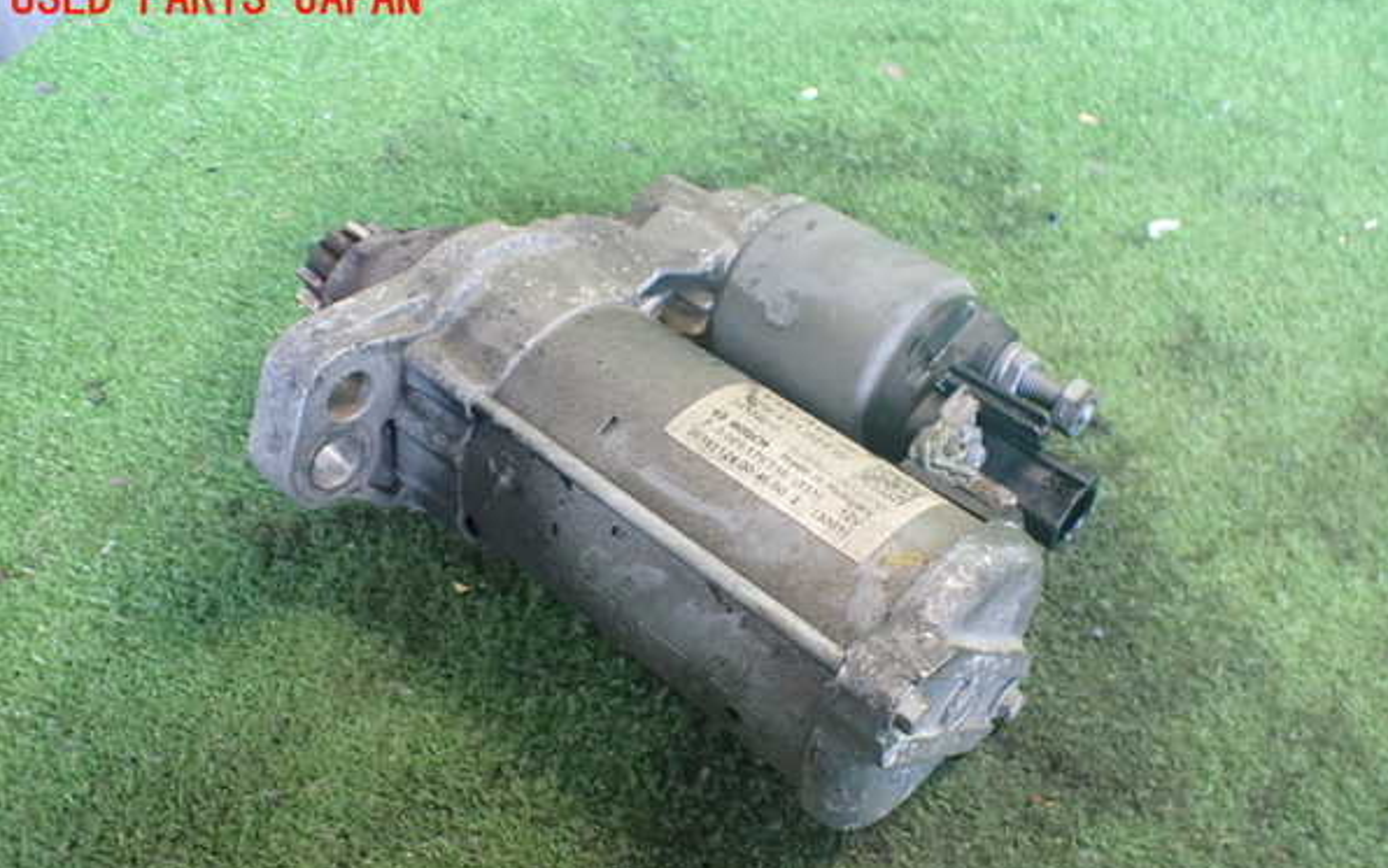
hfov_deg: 59.6
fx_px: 1211
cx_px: 696
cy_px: 493
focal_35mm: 32
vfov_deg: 39.4
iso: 800
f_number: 2.3
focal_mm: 5.4
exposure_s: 1/40
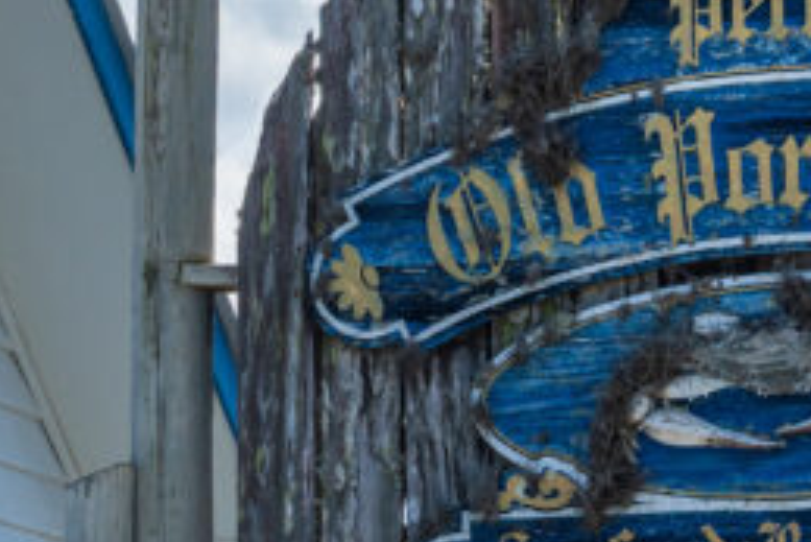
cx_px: 119
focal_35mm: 291
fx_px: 6559
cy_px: 215
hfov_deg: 7.1
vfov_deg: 4.7
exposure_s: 1/500
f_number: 7.1
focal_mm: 49
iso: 160
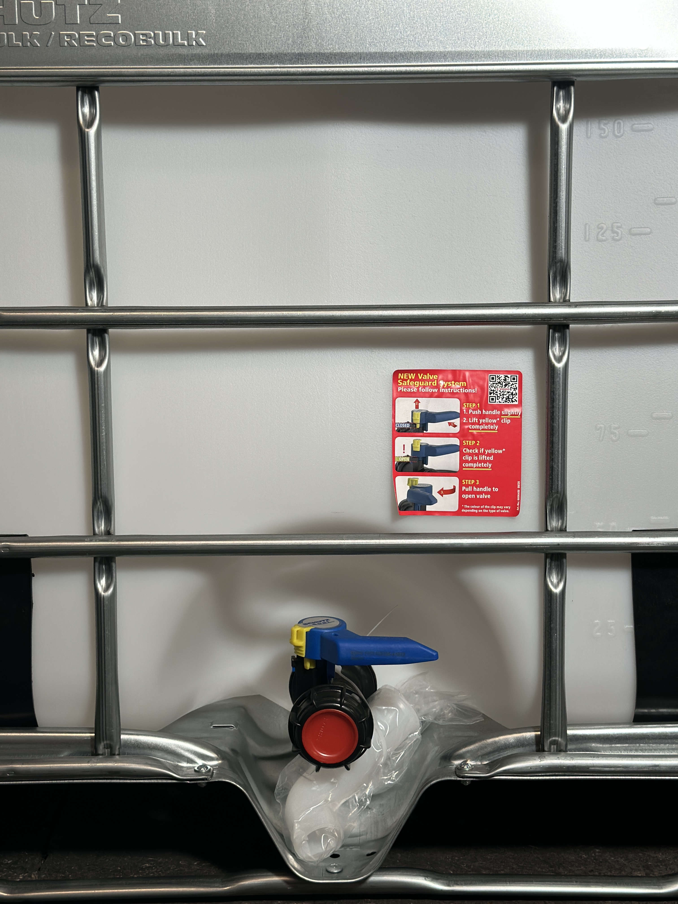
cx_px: 339
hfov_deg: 30.3
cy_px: 452
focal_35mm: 48
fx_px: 1254
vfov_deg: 39.7
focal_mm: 6.86
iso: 80
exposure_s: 1/50
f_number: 1.78
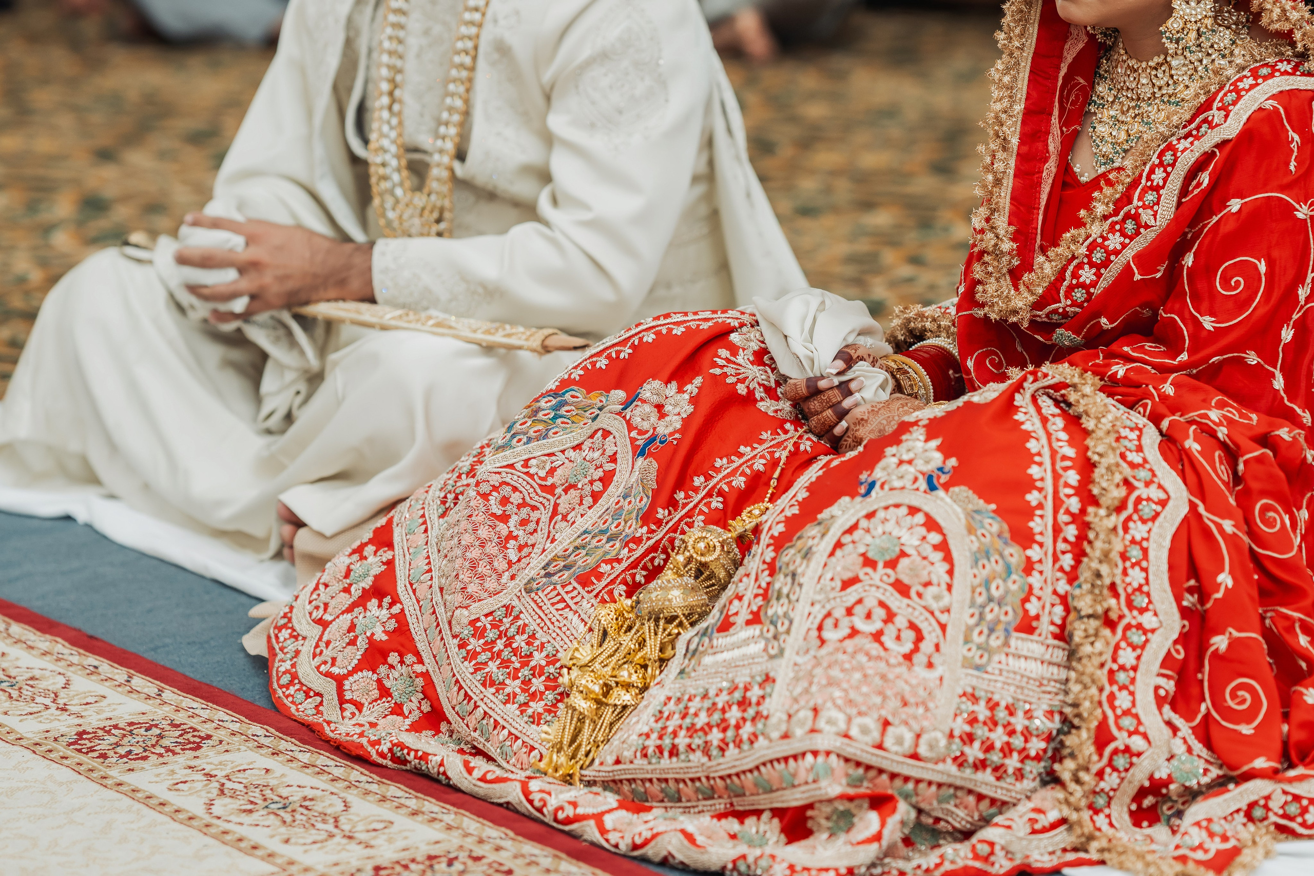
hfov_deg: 16.1
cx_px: 657
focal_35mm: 127
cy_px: 438
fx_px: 4635
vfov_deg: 10.8
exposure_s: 1/250
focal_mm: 85
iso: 500
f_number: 2
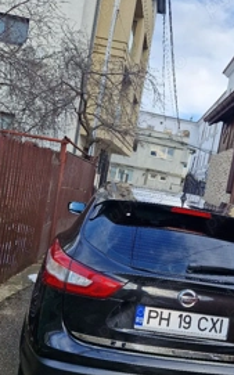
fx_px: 368
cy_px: 213
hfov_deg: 34.7
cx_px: 169
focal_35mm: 36
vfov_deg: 53.9
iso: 50
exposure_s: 1/417
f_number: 1.8
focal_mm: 5.4
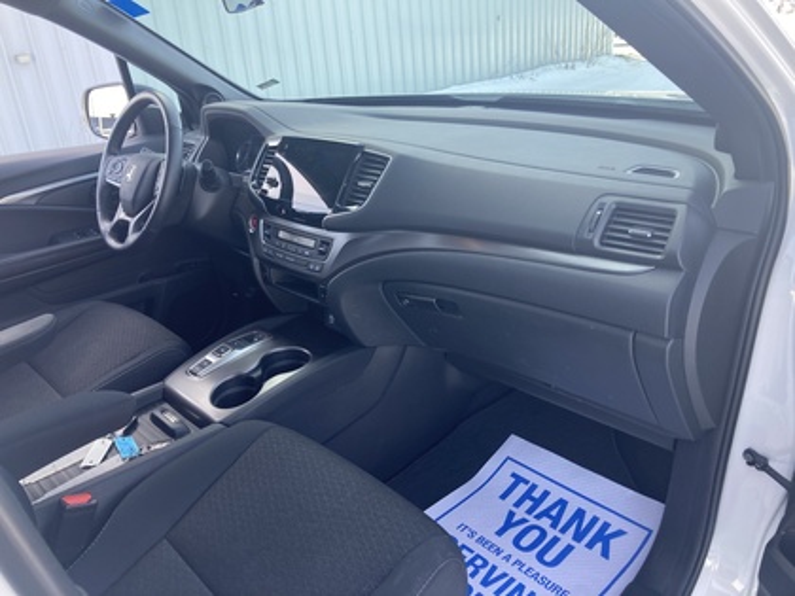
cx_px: 398
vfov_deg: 49.7
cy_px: 298
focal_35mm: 28
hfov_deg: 63.4
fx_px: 643
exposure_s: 1/121
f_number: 1.8
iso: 25
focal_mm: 3.99
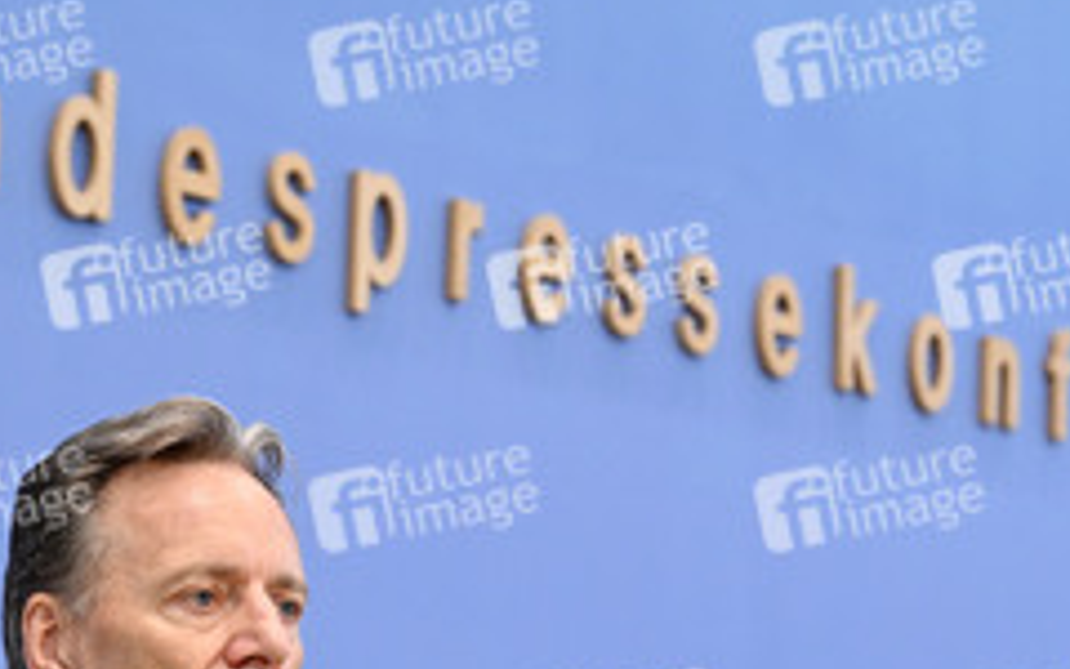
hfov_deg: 14.0
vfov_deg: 8.8
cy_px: 611
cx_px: 484
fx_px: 4345
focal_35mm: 149
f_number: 5.6
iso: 3200
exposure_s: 1/400
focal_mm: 78
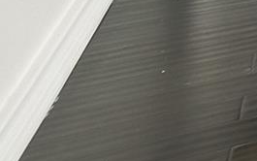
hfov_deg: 8.9
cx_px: 962
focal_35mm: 118
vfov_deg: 8.2
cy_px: -414
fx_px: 827
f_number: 9
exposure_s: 1/125
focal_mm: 10
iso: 800
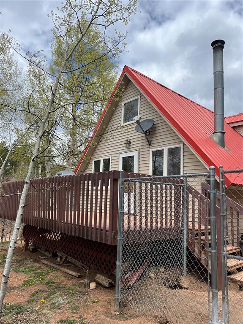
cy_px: 162
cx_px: 122
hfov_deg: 53.0
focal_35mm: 26
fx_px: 244
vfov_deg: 67.3
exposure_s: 1/3521
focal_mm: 5.1
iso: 50
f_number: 1.6
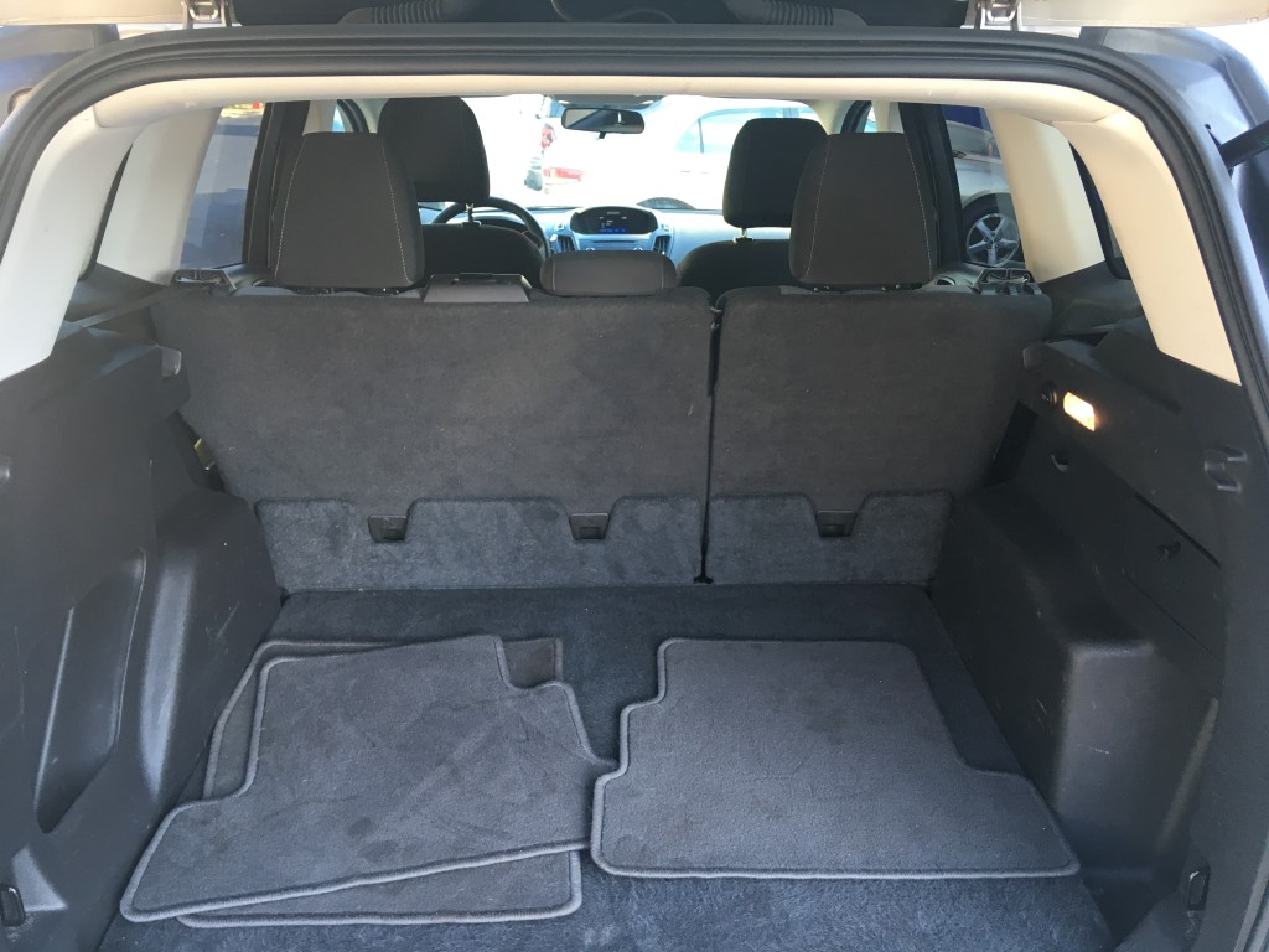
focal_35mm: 29
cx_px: 634
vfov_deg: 48.2
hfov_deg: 61.7
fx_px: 1063
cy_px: 476
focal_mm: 4.15
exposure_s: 1/30
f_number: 2.2
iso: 32
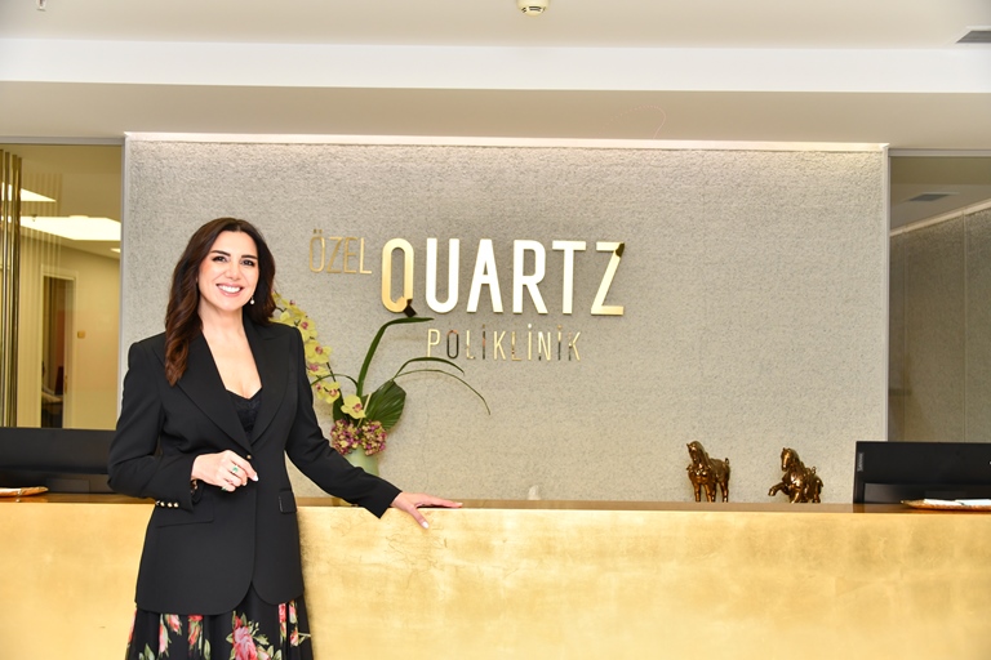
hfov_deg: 46.4
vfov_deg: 31.9
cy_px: 330
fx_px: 1156
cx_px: 496
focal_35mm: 42
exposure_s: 1/125
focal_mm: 42
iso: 640
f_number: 4
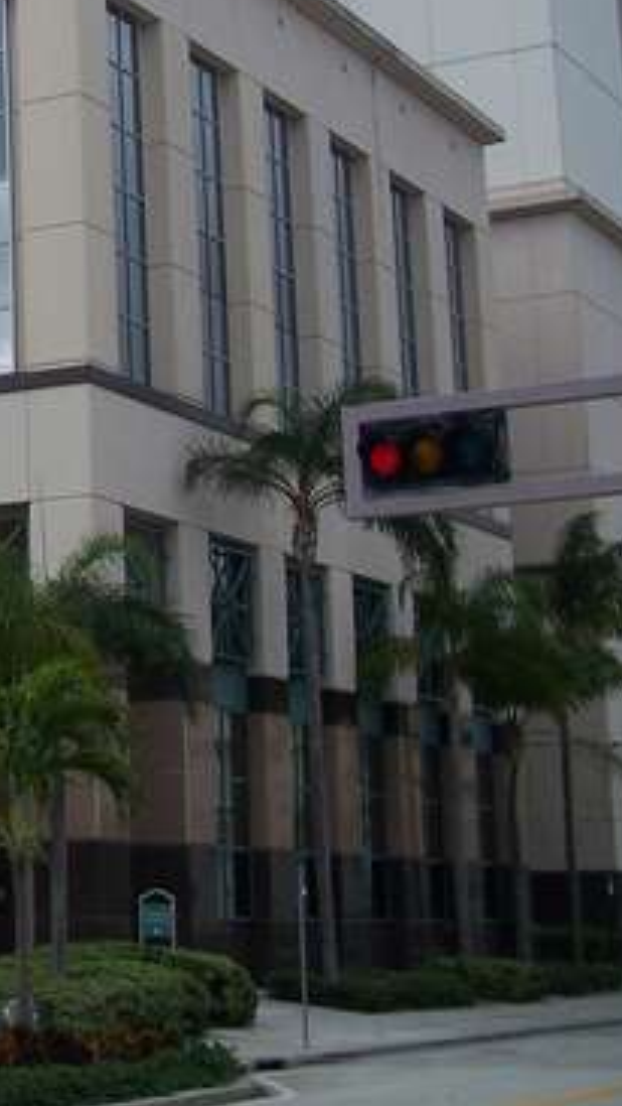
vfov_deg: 23.8
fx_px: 2579
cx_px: -498
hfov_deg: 12.5
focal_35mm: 88
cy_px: 230
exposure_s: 1/640
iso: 64
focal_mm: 7.8
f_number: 2.8
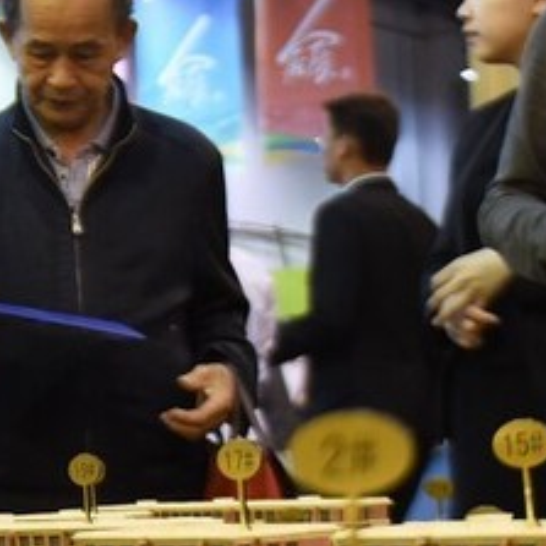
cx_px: -284
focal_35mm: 110
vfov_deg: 15.7
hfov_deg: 14.7
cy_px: 469
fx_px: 1963
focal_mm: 24
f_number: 2.8
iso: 1000
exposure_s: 1/200
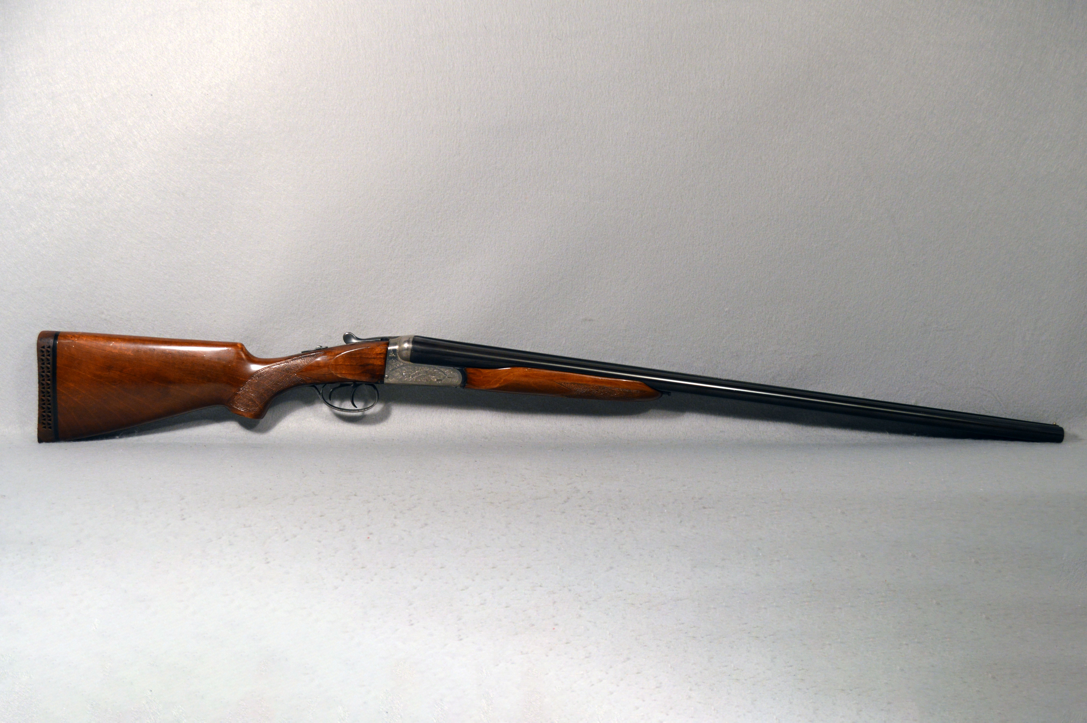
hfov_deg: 49.6
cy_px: 362
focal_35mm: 39
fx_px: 1177
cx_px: 544
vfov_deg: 34.1
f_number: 5
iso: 400
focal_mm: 26
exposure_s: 1/100
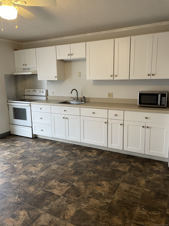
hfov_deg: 53.1
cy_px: 113
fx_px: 169
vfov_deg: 67.3
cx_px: 84
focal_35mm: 26
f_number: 1.6
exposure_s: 1/60
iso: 160
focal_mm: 4.2
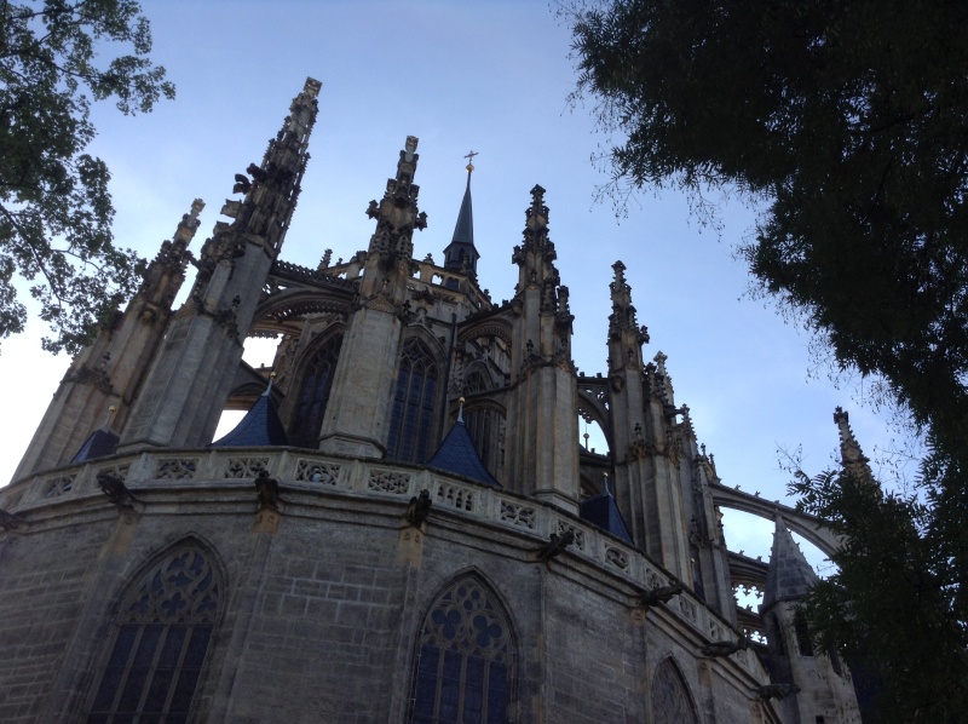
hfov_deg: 55.4
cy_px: 362
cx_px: 484
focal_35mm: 33
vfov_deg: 42.9
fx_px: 922
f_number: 2.4
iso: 25
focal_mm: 3.3
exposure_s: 1/479
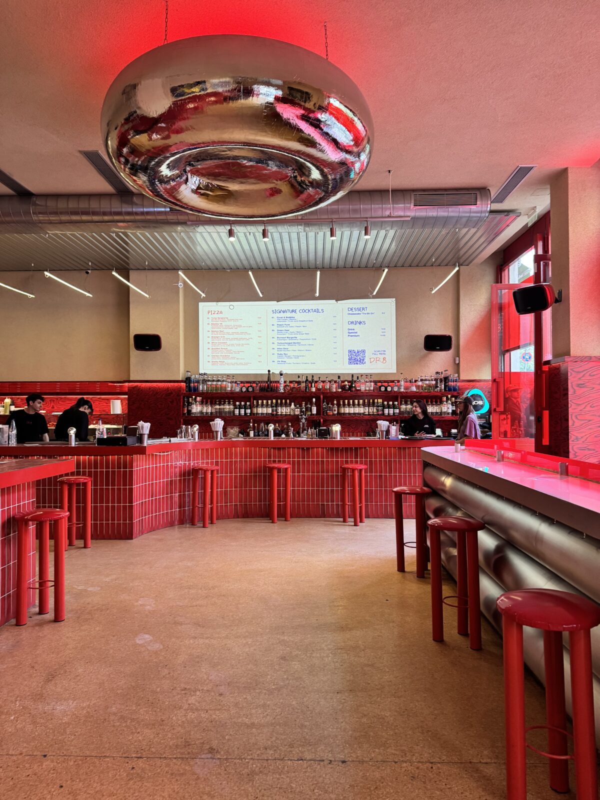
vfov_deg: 71.6
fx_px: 555
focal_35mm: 24
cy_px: 400
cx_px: 300
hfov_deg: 56.8
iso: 250
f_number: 1.78
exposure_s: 1/50
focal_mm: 6.76
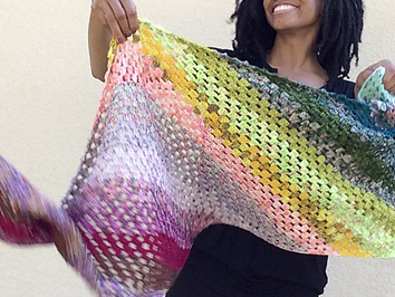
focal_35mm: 56
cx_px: 221
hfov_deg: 34.3
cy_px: 96
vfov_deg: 26.0
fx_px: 639
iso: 50
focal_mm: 2.15
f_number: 2.4
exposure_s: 1/192
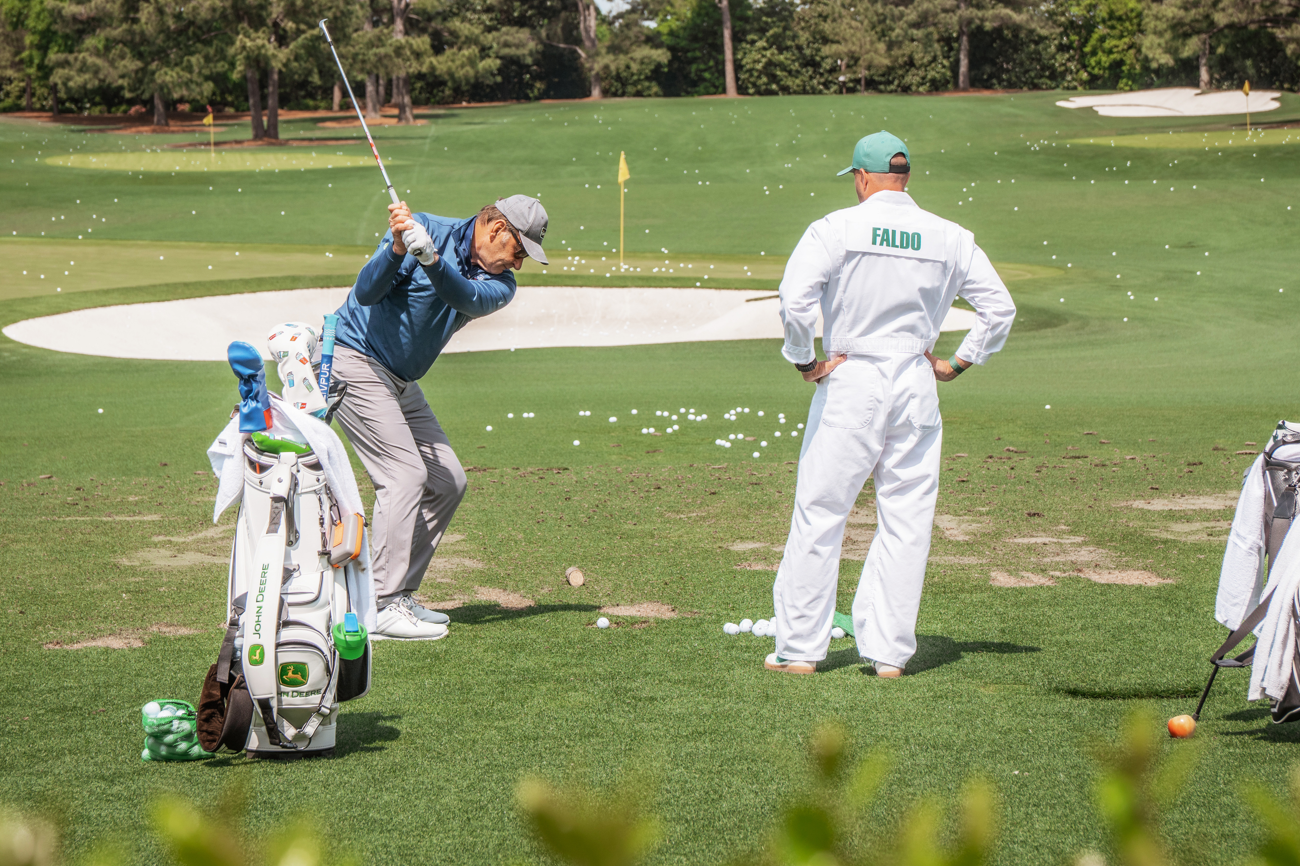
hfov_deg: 15.9
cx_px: 635
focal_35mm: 129
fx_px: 4658
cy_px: 345
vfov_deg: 10.6
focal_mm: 70
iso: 100
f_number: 5.6
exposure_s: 1/640
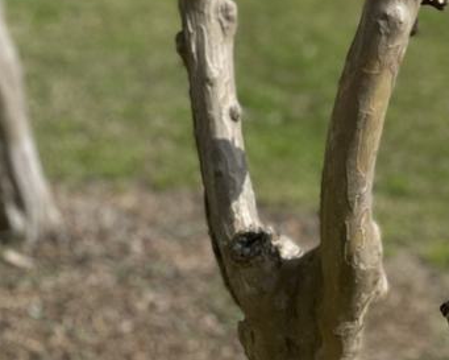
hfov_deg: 13.6
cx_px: 458
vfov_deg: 10.9
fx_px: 1848
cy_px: -57
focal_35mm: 139
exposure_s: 1/3425
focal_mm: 6
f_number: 2
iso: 32
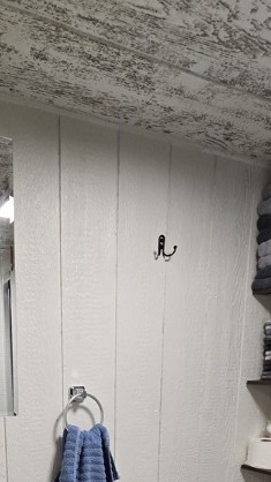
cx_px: 8
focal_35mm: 26
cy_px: 439
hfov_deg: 39.7
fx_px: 332
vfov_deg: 60.2
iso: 160
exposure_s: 1/60
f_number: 2.2
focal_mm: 2.2
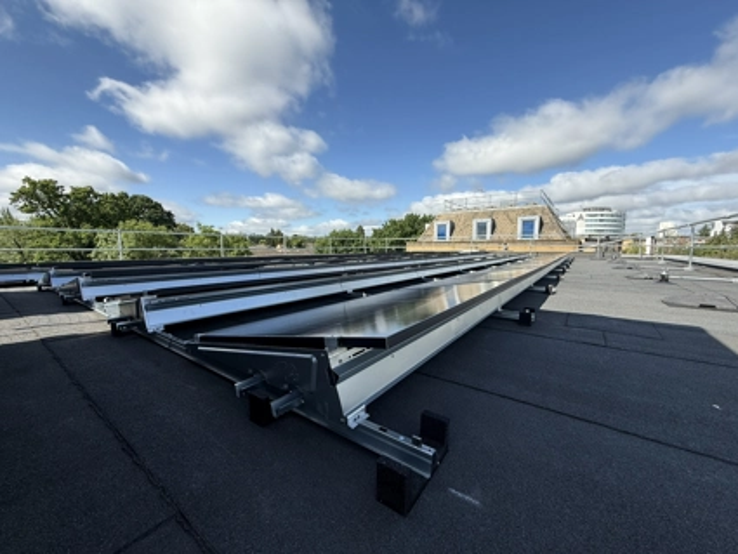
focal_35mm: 14
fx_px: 299
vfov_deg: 85.7
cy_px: 277
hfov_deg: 102.0
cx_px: 369
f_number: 2.2
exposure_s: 1/1431
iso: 50
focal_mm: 2.22
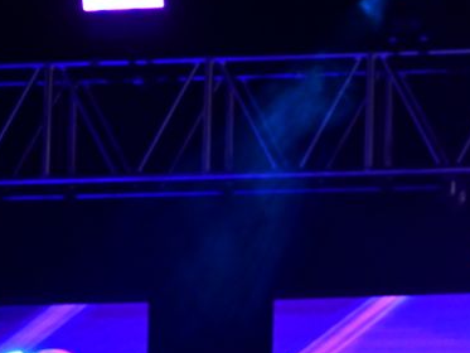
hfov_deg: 7.6
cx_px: 726
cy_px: 494
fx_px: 3463
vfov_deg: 5.8
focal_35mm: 255
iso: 2000
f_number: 3.2
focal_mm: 66
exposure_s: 1/800
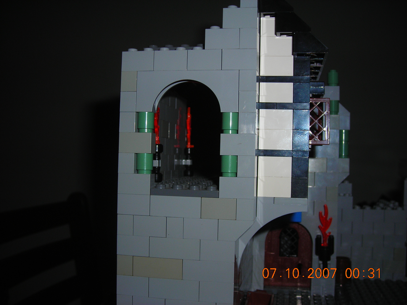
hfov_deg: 45.8
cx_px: 204
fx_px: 482
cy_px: 152
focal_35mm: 41
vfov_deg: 35.1
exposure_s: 1/60.1
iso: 50
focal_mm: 6.8
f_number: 6.6
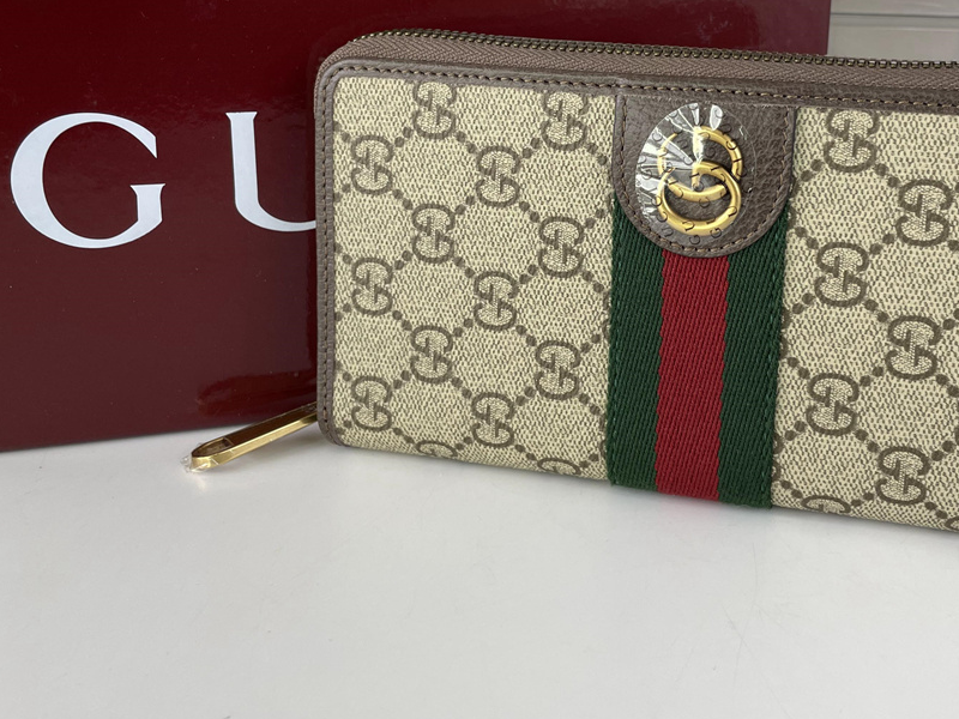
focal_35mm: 39
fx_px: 1080
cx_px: 617
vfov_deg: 36.2
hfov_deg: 47.3
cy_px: 200
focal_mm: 4.2
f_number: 1.6
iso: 32
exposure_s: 1/100
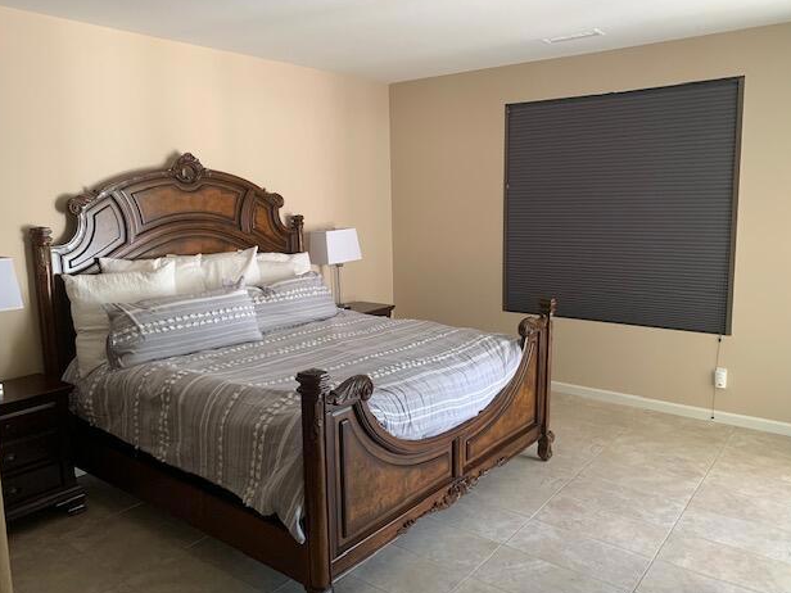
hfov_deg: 65.3
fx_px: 617
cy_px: 293
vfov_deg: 51.4
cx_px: 397
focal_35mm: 27
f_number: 1.8
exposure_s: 1/60
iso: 100
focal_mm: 4.25
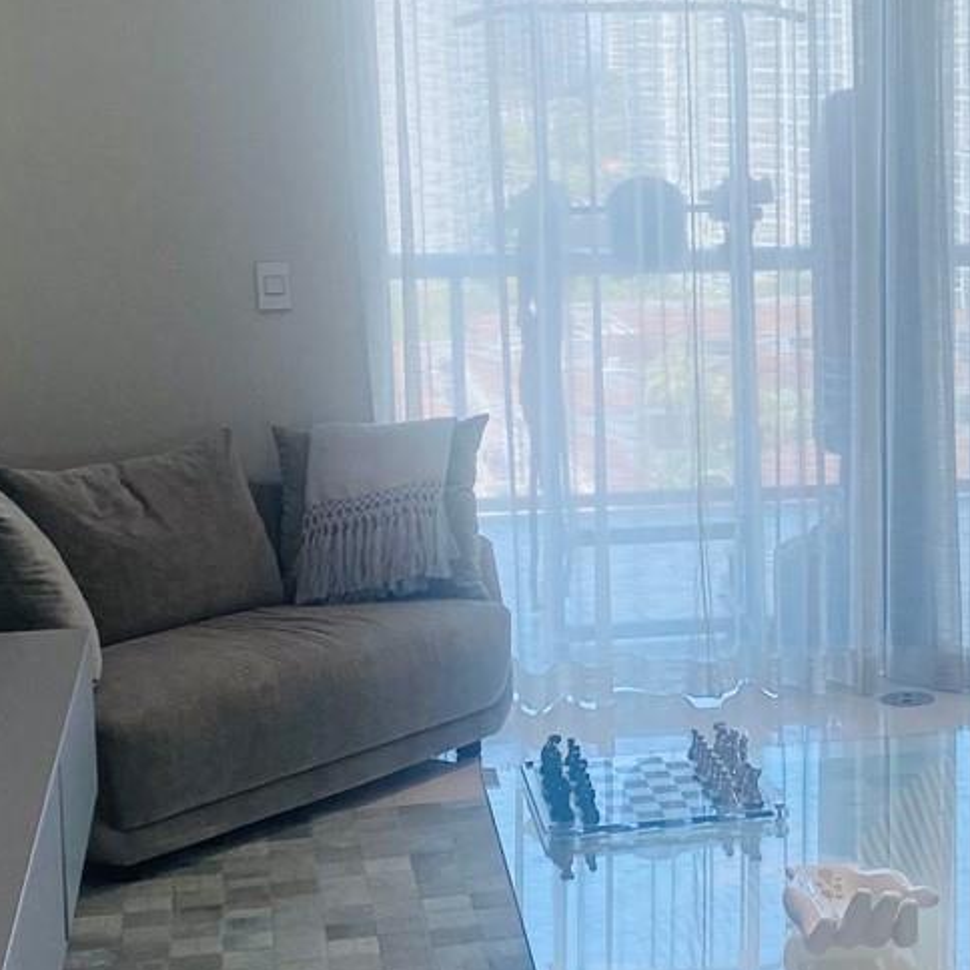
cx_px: 890
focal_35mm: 76
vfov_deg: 22.7
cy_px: 421
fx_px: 2409
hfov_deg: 22.2
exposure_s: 1/204
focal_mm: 4.25
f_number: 1.8
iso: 32
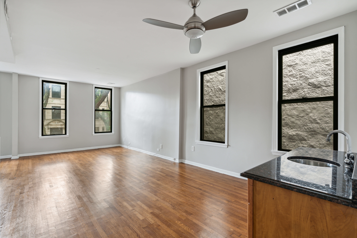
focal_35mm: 16
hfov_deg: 96.7
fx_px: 159
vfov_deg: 73.8
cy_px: 119
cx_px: 178
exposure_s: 1.3
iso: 320
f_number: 8
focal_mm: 16
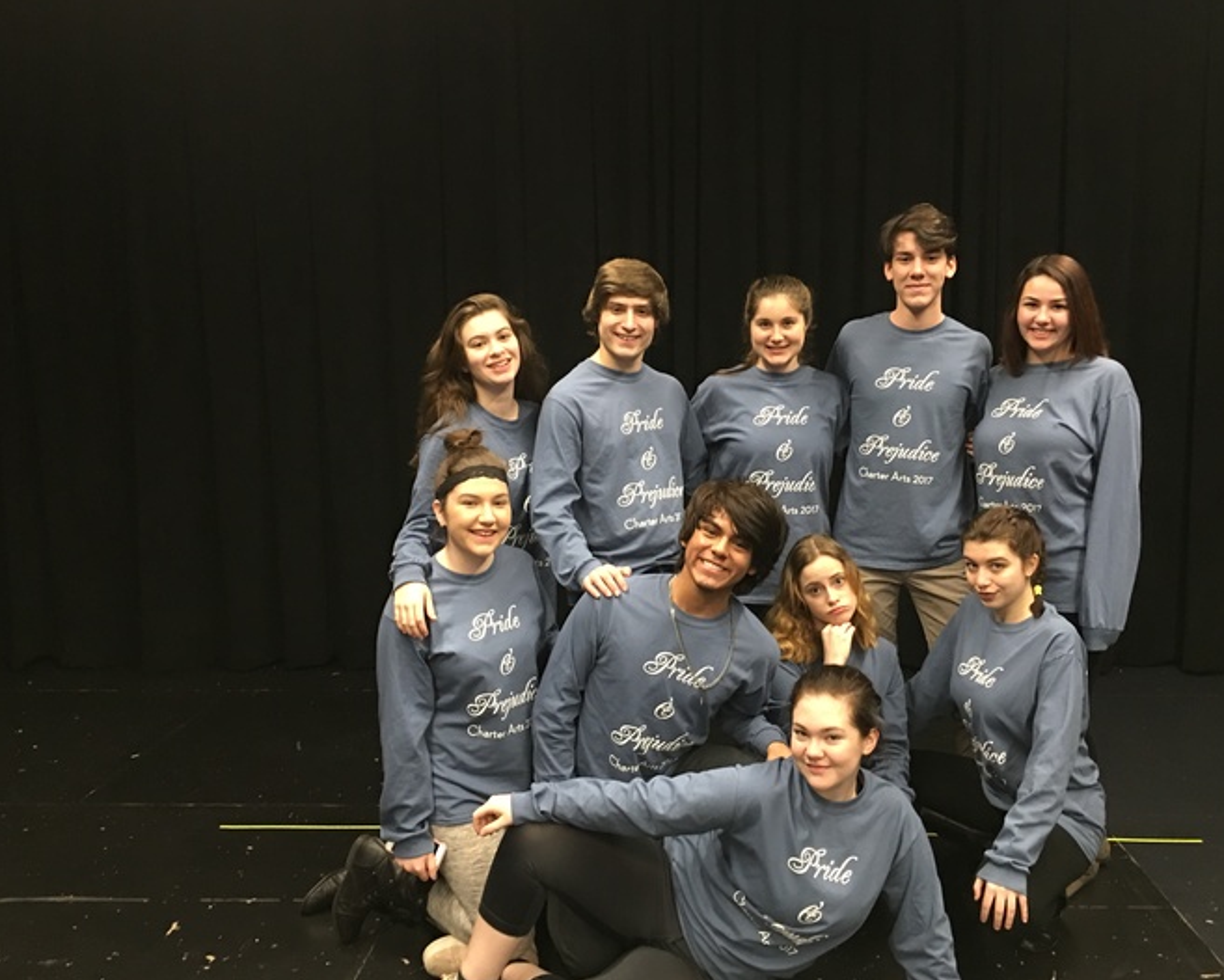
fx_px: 1123
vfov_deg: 47.1
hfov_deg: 57.2
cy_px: 484
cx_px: 633
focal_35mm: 31
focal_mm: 4.15
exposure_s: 1/10
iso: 100
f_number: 2.2
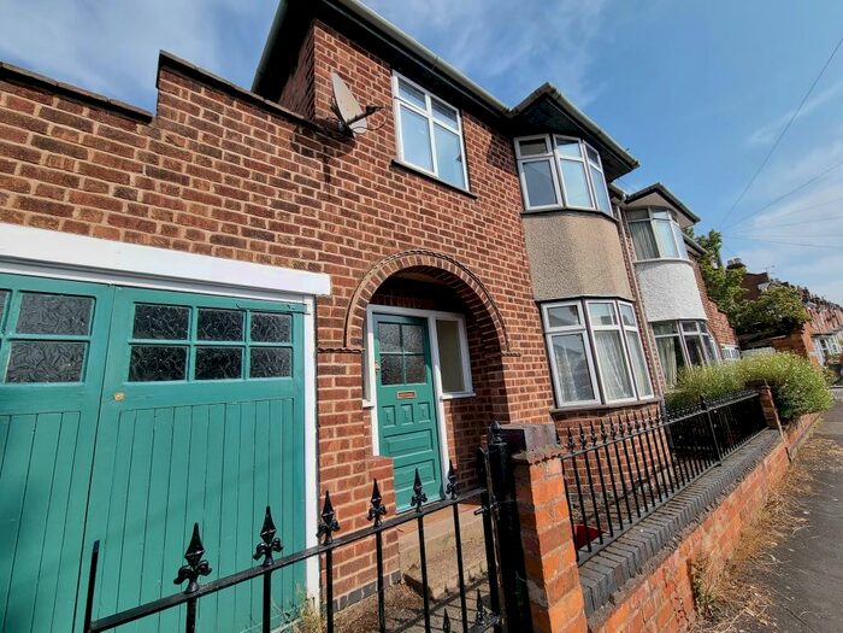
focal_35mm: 13
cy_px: 316
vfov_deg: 89.9
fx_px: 317
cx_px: 422
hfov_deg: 106.2
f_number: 2.2
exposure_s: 1/1888
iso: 50
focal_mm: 2.2
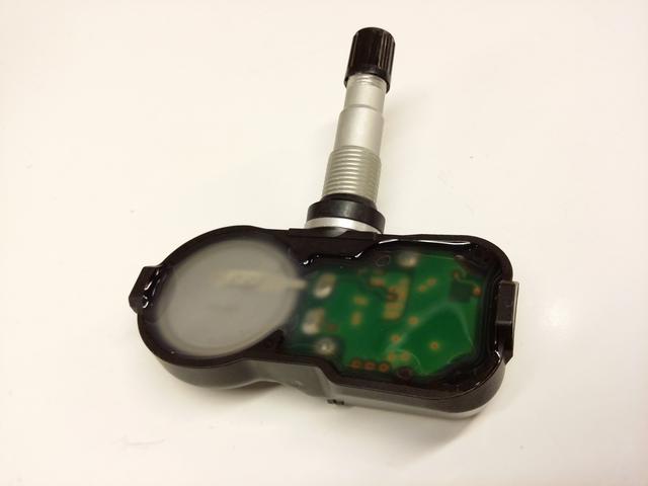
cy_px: 243
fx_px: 599
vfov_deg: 44.2
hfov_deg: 56.8
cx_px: 324
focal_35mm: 32
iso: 160
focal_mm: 3.4
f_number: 2.4
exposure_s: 1/30
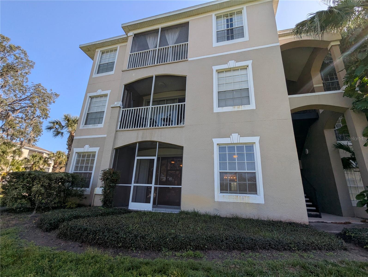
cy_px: 138
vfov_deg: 78.2
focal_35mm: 16
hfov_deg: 94.4
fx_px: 170
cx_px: 184
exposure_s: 1/912
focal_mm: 2.35
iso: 48
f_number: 2.2
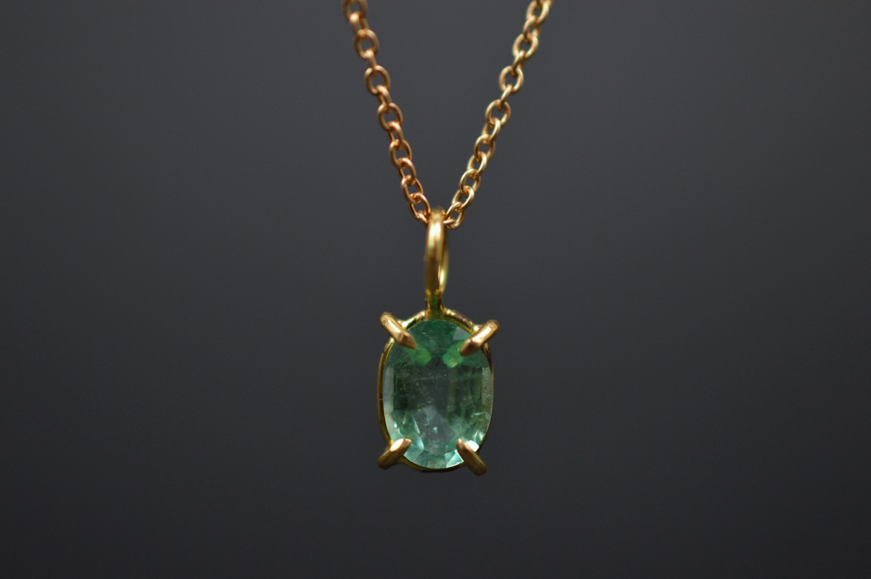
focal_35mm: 60
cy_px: 290
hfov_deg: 33.4
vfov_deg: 22.6
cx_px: 436
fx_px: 1450
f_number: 3.3
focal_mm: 40
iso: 400
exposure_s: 1/200
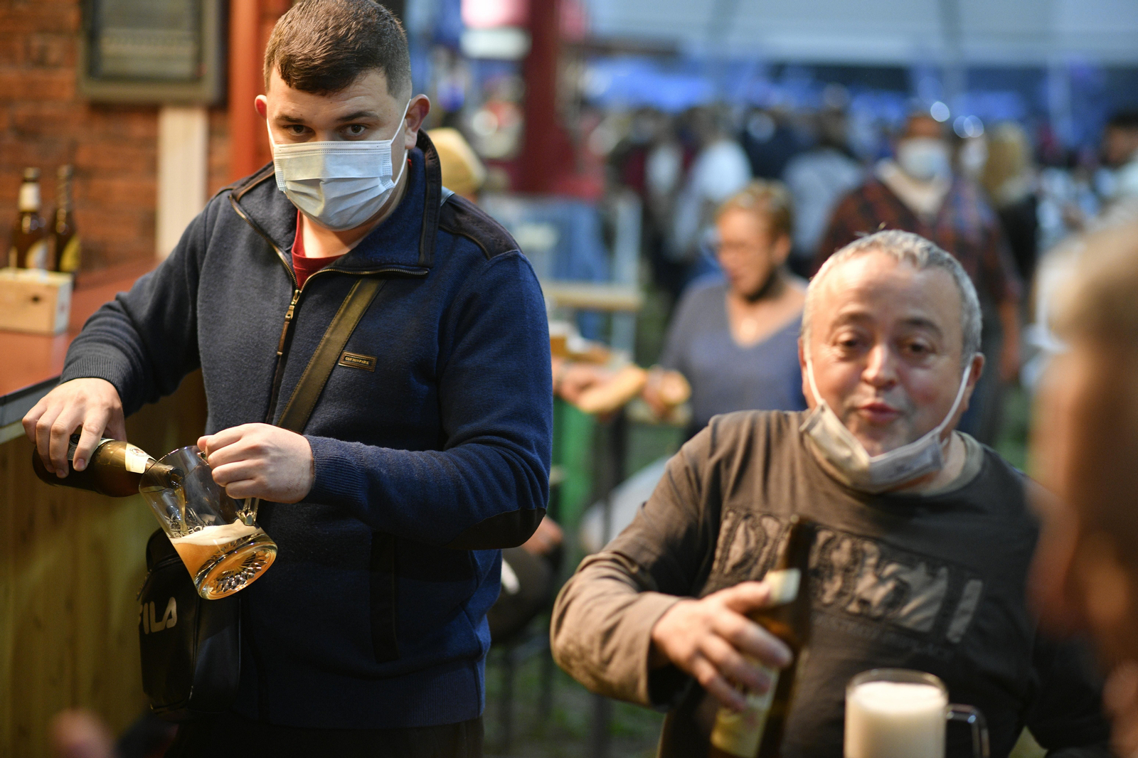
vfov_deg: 16.1
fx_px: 2686
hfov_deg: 23.9
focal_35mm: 85
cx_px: 569
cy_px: 379
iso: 1600
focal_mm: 85
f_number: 2.5
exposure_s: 1/125
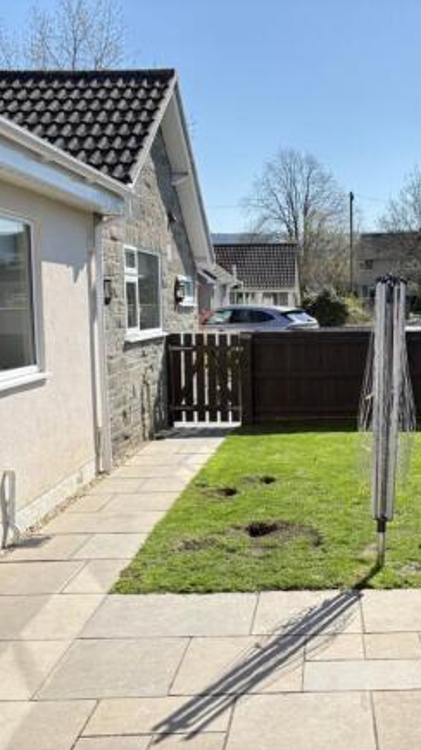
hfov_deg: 30.2
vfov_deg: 52.8
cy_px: 376
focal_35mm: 38
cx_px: 351
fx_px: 754
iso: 64
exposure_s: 1/2639
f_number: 1.6
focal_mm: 5.96
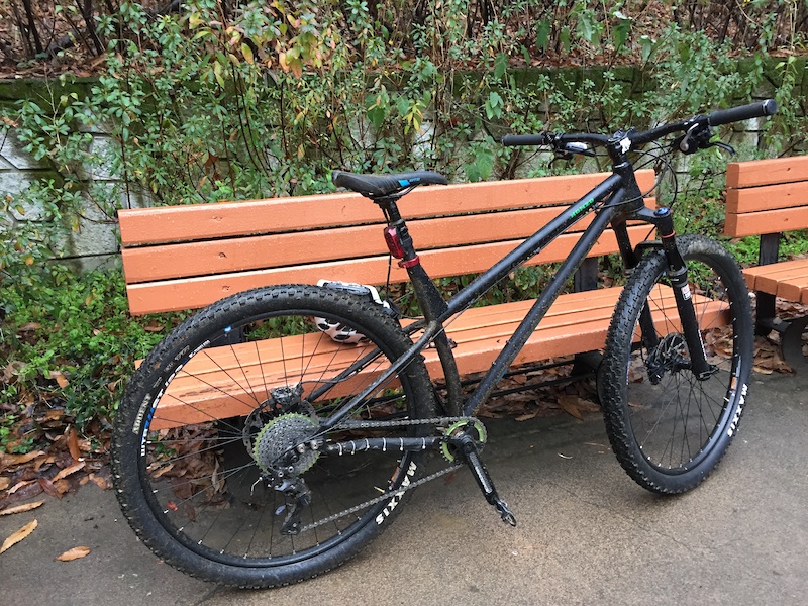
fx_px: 677
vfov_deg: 48.2
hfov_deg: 61.7
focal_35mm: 29
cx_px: 404
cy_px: 303
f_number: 2.2
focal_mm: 4.15
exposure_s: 1/30
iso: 125
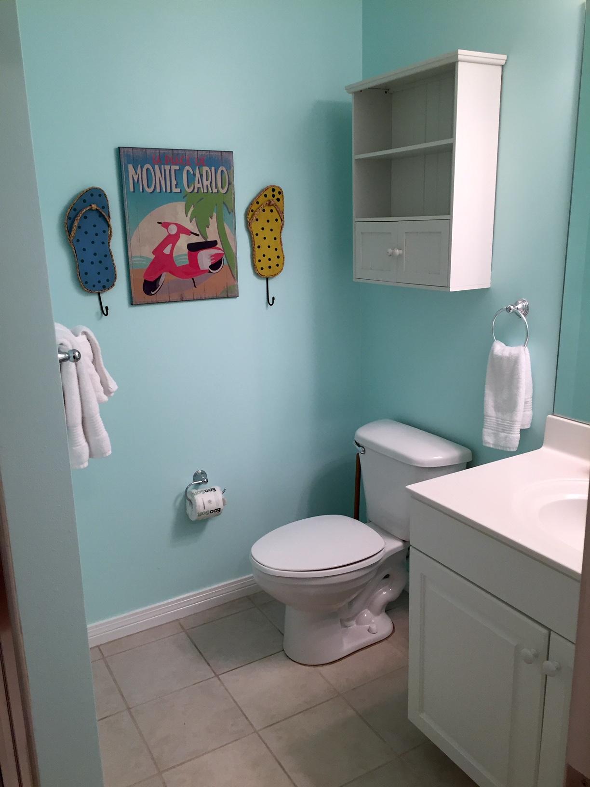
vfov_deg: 61.7
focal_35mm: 29
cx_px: 295
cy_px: 394
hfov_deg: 48.2
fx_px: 659
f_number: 2.2
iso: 32
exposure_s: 1/30
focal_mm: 4.15
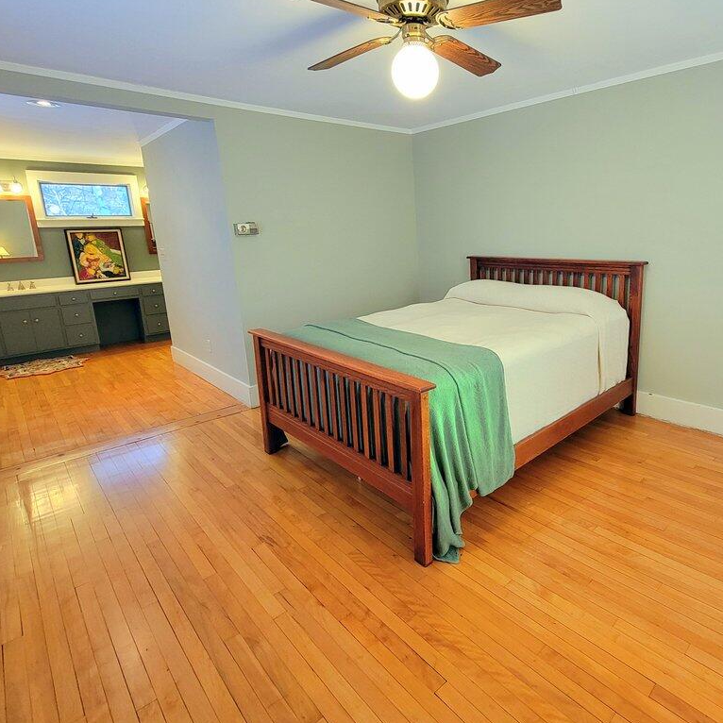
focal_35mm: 18
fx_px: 425
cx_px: 451
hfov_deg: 79.3
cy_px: 313
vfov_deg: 80.3
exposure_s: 1/60
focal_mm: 2.2
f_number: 2.2
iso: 320
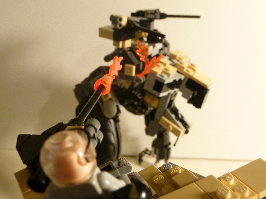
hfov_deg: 43.9
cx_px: 133
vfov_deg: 33.6
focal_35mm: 43
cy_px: 100
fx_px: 330
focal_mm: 7.1
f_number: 4
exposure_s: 1/20
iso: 400
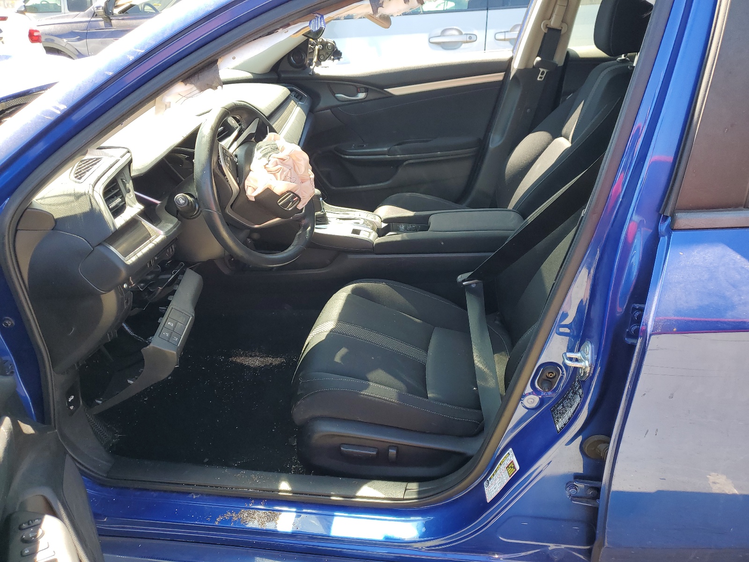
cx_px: 374
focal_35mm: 26
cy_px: 281
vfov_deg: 53.1
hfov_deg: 67.3
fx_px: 563
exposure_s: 1/263
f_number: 1.5
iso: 50
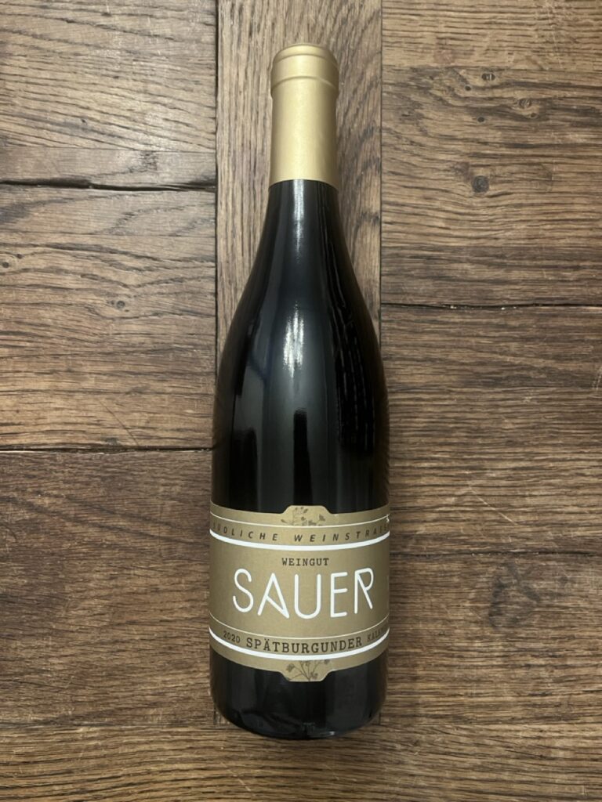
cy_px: 401
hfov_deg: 53.1
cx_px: 301
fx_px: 603
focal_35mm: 26
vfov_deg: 67.3
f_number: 1.6
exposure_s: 1/33
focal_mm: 5.1
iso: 500
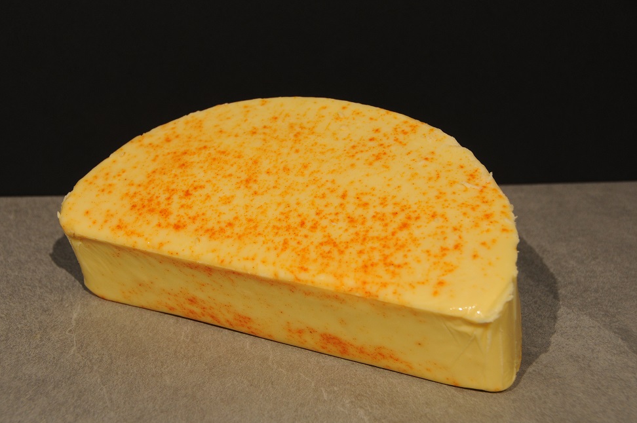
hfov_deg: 23.7
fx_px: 1520
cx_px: 288
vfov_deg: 15.9
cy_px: 221
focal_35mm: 86
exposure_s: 1/160
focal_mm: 52
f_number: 6.3
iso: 400
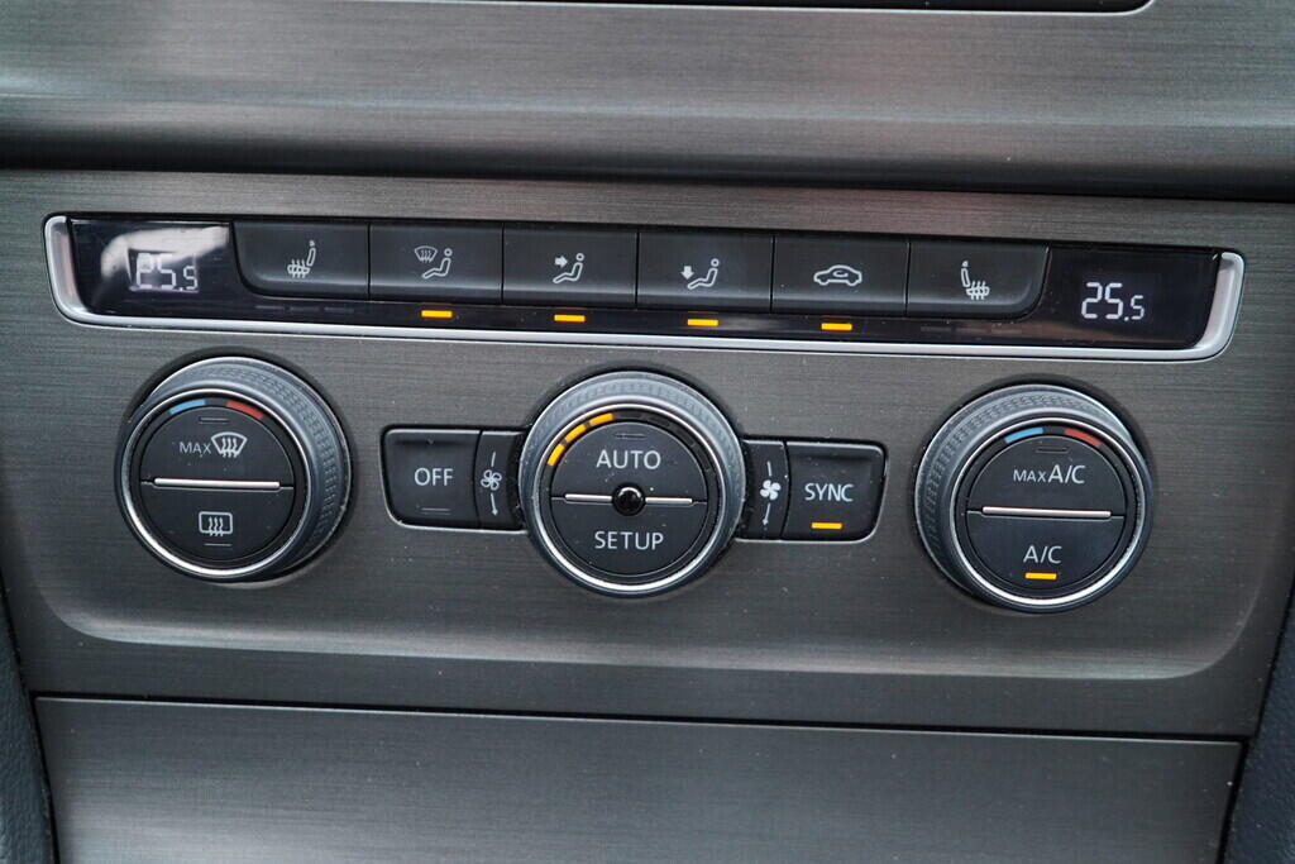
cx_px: 648
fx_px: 1295
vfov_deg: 36.9
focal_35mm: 36
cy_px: 432
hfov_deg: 53.1
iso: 640
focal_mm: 24
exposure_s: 1/40
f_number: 2.8
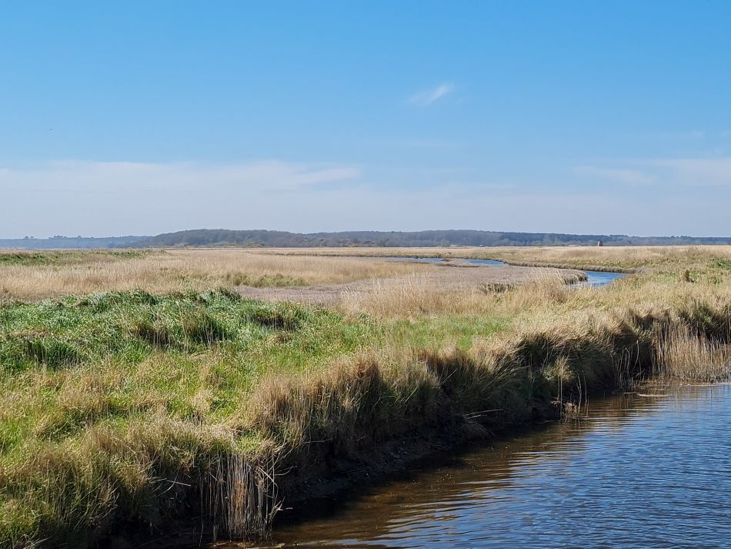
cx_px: 366
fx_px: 549
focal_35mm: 26
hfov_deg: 67.3
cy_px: 274
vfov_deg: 53.1
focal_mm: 5.4
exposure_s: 1/3003
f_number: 1.8
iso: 50
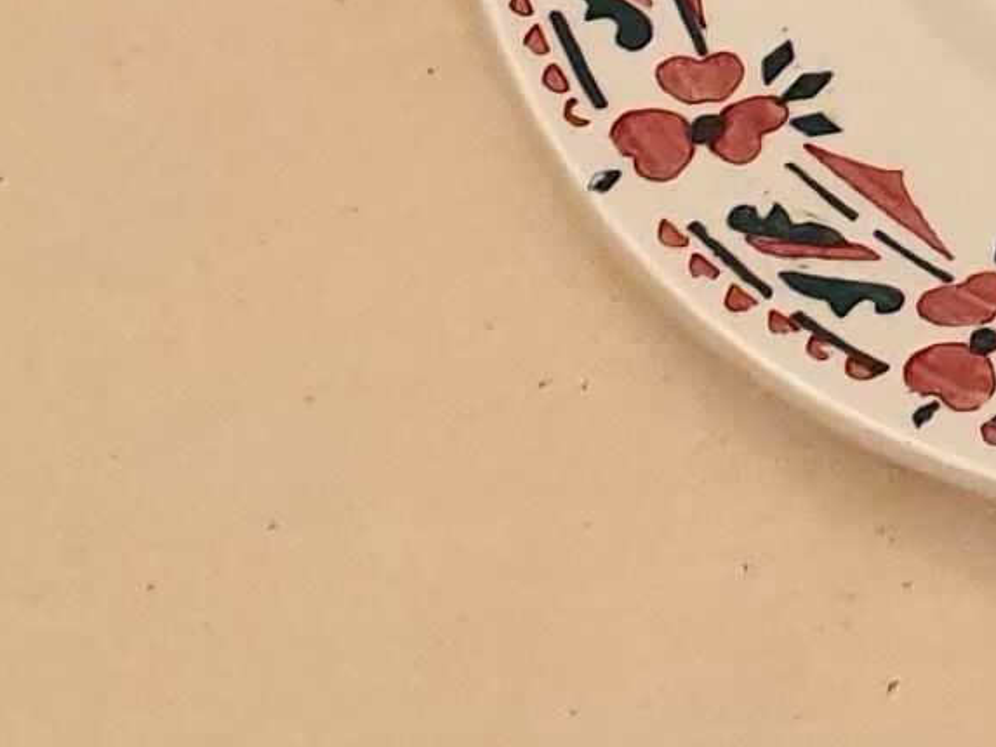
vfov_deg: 7.0
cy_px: -1699
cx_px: 3153
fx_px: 5267
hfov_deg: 8.6
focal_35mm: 183
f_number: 2.4
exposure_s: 1/50
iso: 160
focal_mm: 4.3
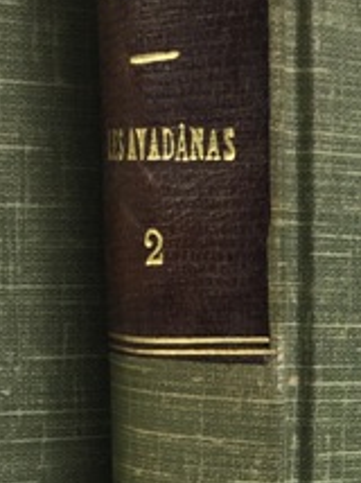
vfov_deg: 14.5
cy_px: 661
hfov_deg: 11.3
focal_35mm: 129
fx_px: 1797
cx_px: 398
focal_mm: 4.15
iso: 40
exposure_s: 1/100
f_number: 2.2
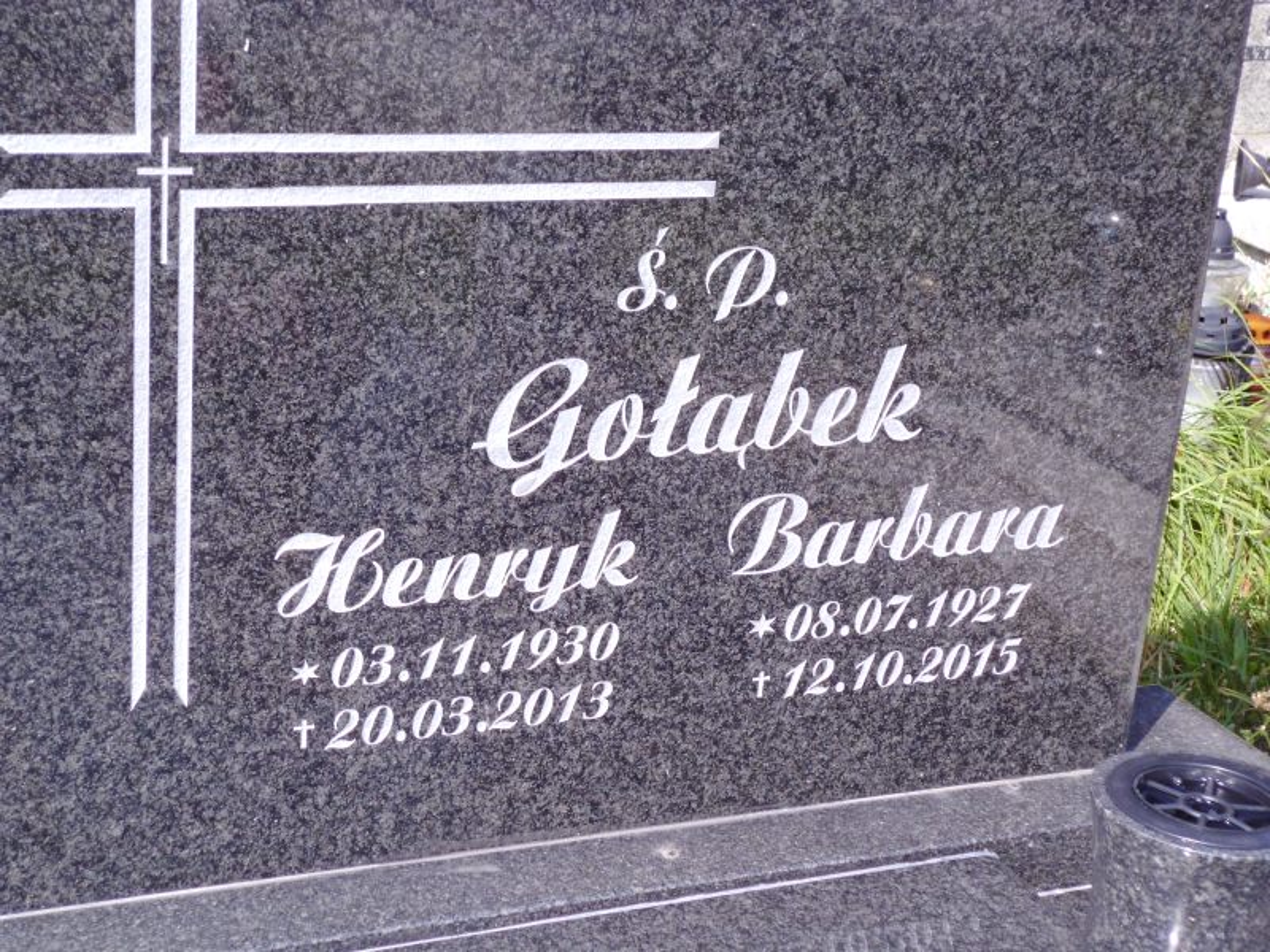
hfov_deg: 30.3
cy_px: 476
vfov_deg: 22.9
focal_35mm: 64
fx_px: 2348
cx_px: 635
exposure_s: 1/320
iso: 160
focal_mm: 11.5
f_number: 5.1
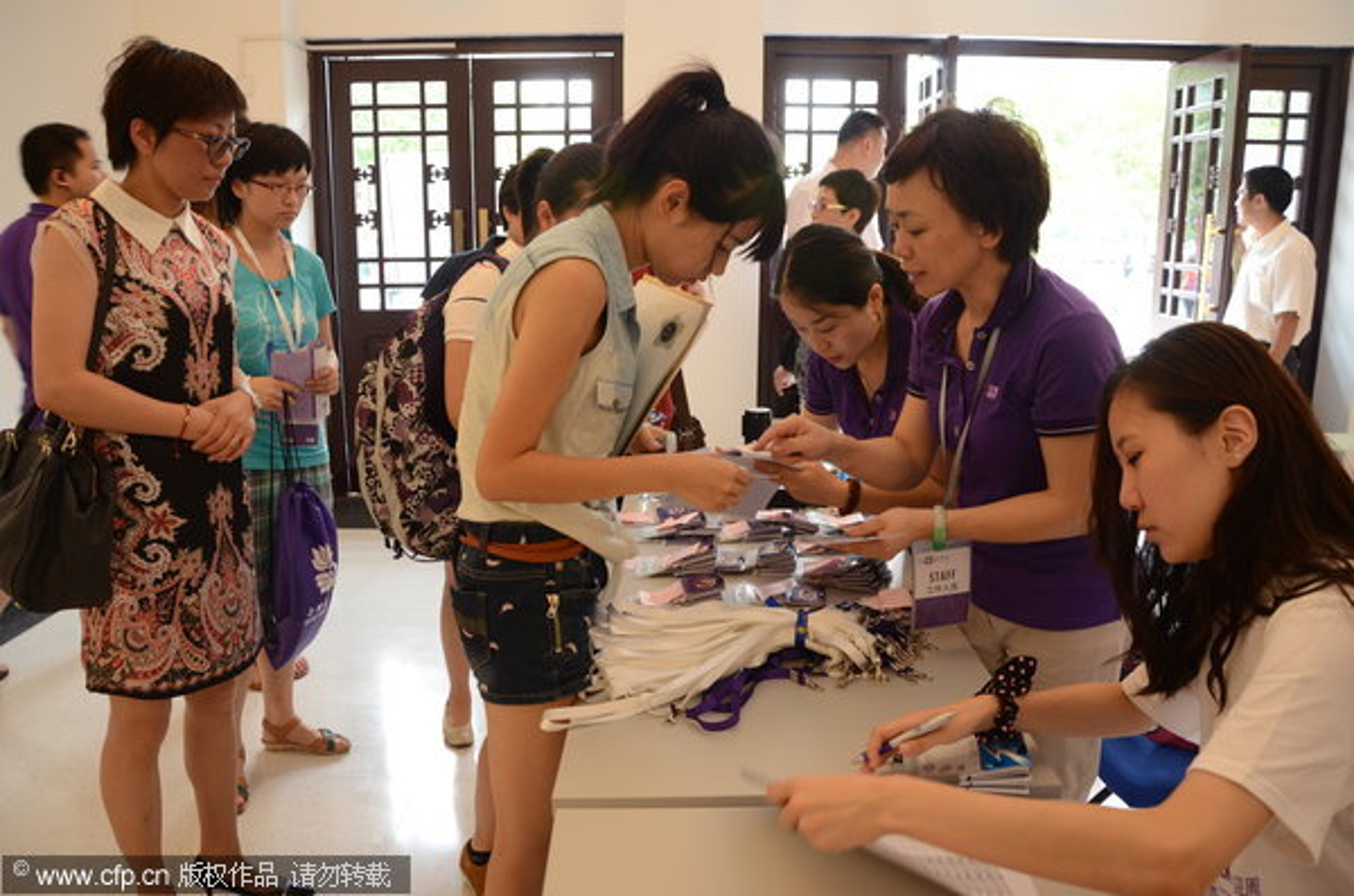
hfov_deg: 67.5
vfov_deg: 47.7
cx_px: 677
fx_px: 1013
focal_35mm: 27
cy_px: 448
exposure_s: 1/60
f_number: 4
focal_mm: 18
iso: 640
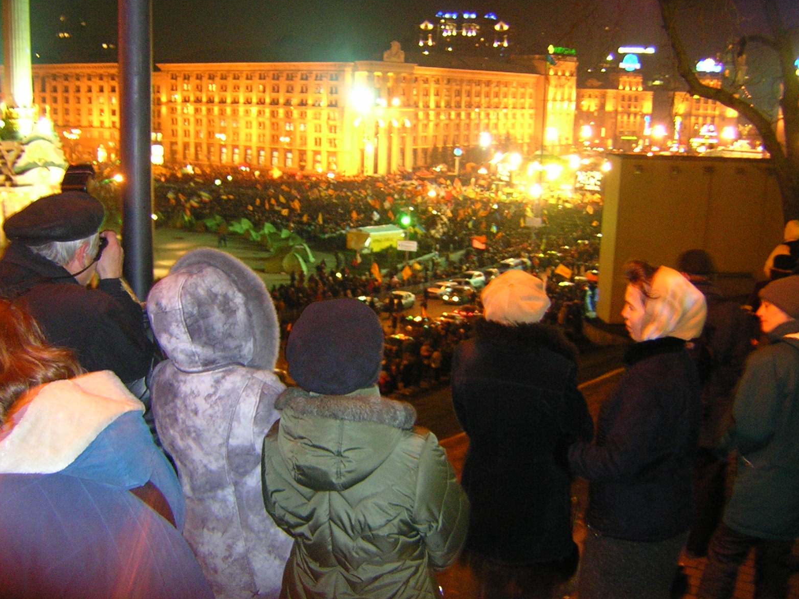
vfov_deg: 38.7
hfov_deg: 50.1
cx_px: 393
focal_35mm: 37
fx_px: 854
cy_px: 292
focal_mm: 4.7
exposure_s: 1/3.8
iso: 400
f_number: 2.6
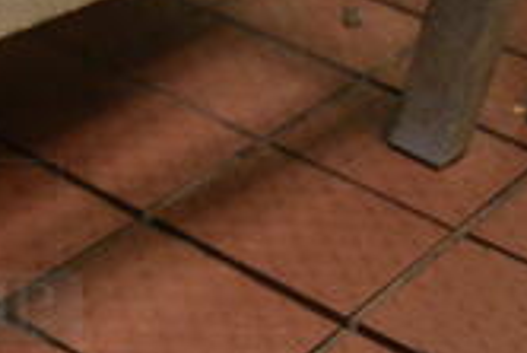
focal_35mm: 99
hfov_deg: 18.2
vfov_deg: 13.9
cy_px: 172
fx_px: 1450
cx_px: -270
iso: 3200
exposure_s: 1/125
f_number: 3.5
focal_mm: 18
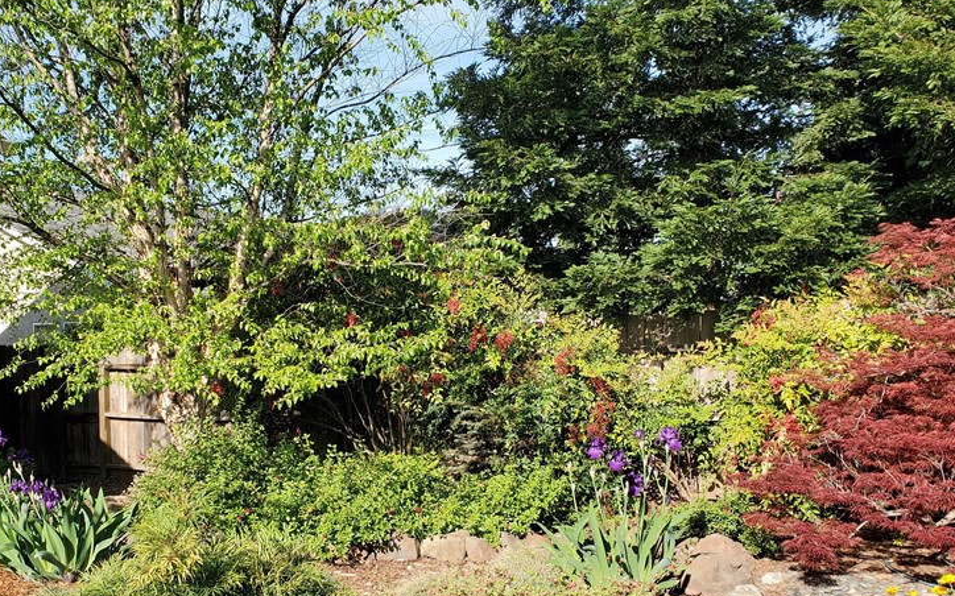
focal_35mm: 39
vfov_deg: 32.4
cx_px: 385
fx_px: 1015
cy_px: 402
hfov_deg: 50.1
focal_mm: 4.3
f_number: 2.4
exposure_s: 1/868
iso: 50
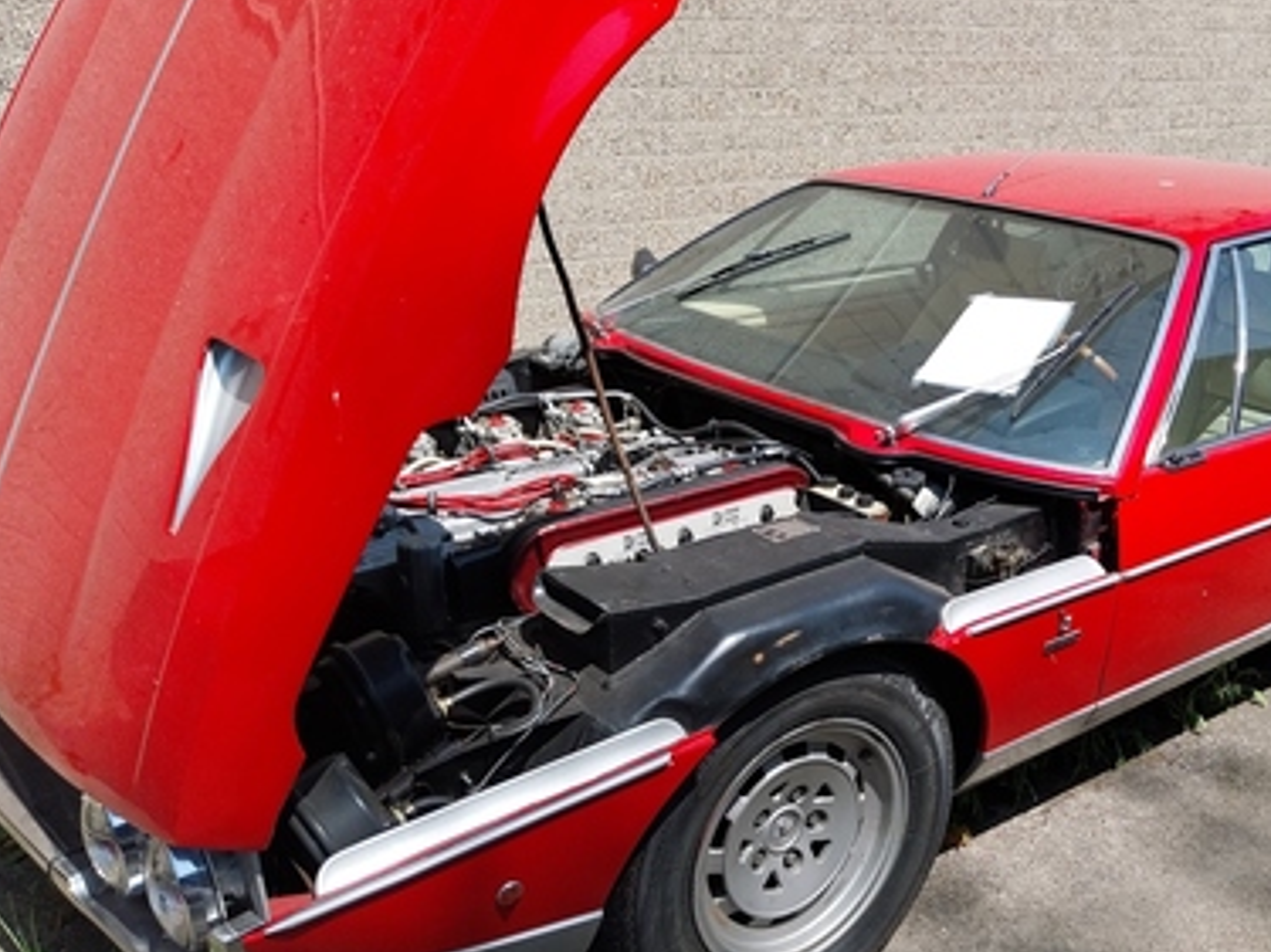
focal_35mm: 37
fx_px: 1358
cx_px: 829
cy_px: 474
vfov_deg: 38.6
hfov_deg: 49.4
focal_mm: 4
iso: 25
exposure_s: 1/703
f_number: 1.8
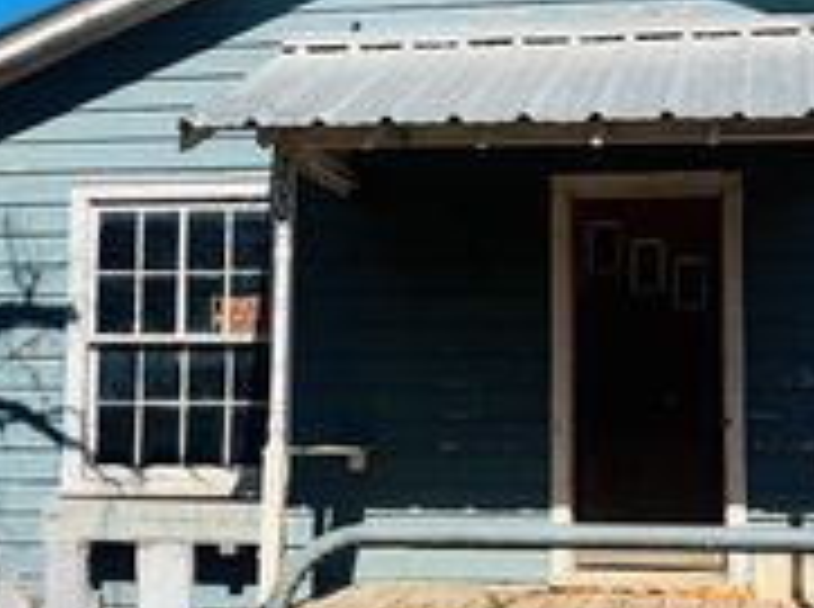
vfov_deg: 20.4
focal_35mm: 72
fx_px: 1690
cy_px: 290
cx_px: 441
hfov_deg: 27.1
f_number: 1.6
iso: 50
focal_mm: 5.1
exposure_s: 1/5848
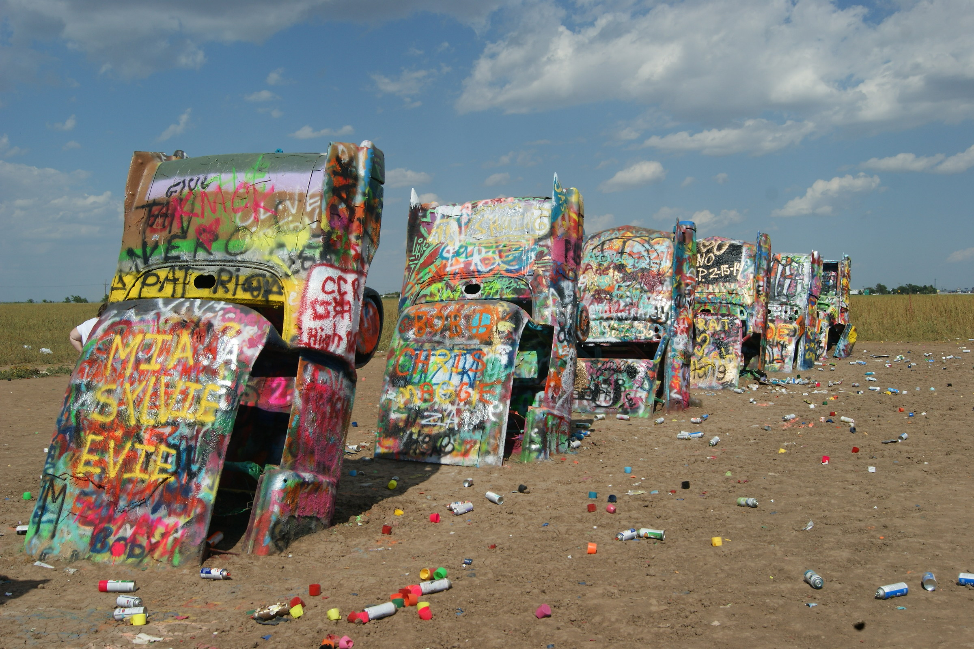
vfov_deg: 34.2
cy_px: 324
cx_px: 487
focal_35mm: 39
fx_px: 1055
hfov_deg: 49.6
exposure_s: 1/320
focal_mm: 26
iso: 100
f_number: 11
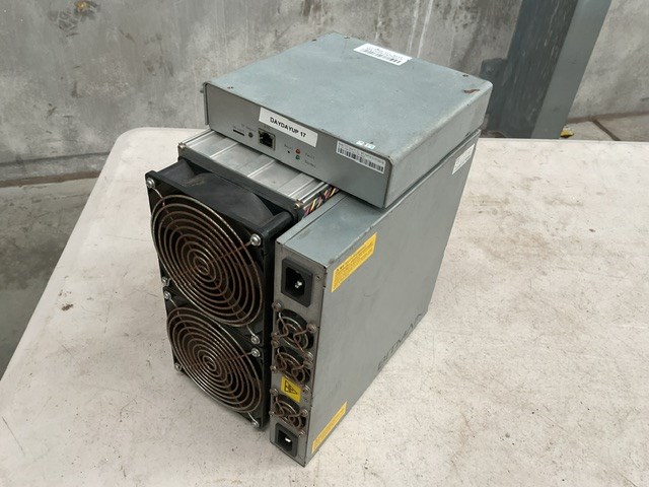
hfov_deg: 61.7
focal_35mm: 29
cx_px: 324
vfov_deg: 48.2
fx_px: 544
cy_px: 244
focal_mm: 3
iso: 50
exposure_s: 1/50
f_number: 1.8
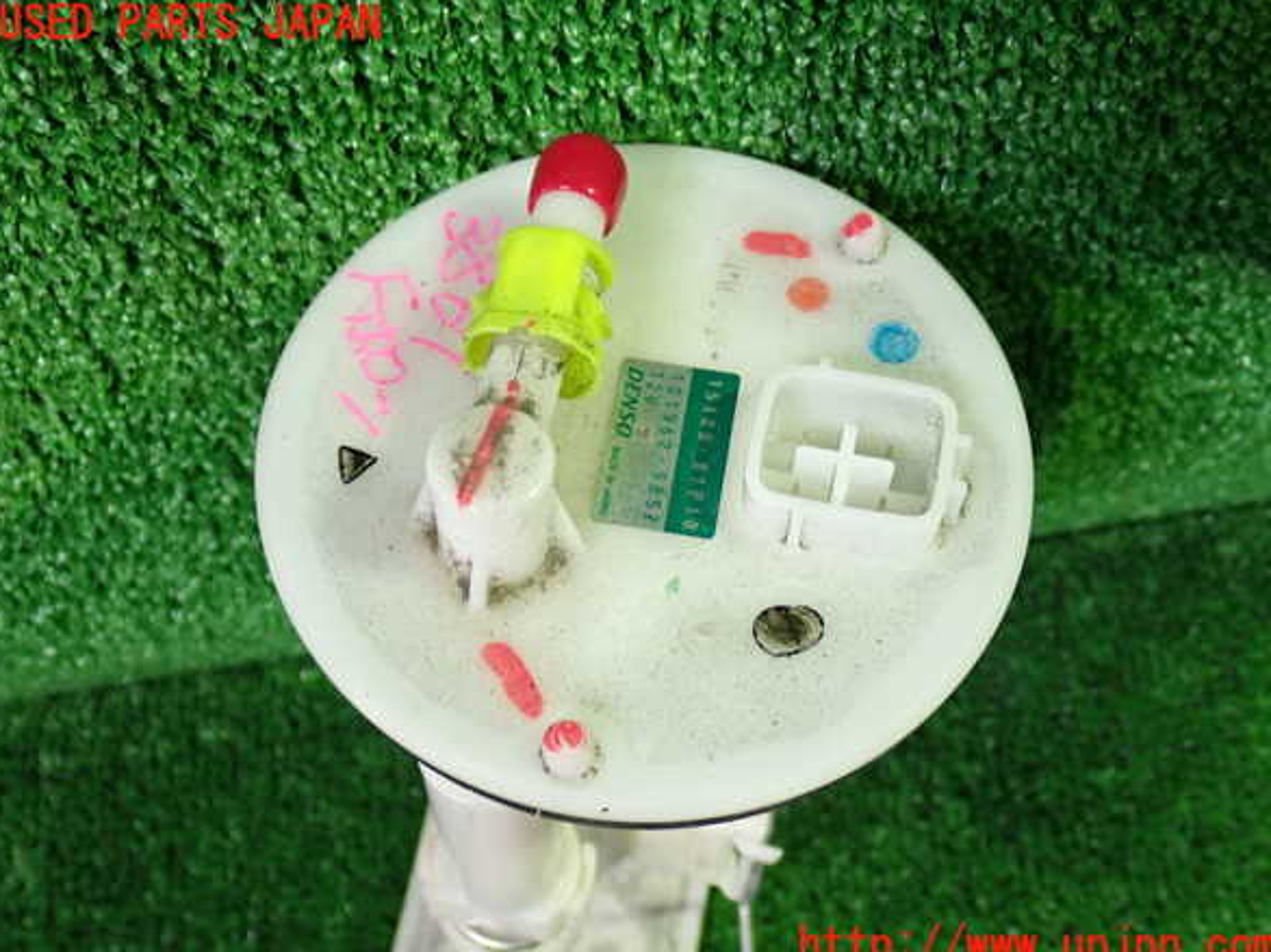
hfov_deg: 44.8
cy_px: 486
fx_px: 1541
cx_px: 638
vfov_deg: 34.3
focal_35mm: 42
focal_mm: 7.31
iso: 640
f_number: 2.8
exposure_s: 1/40
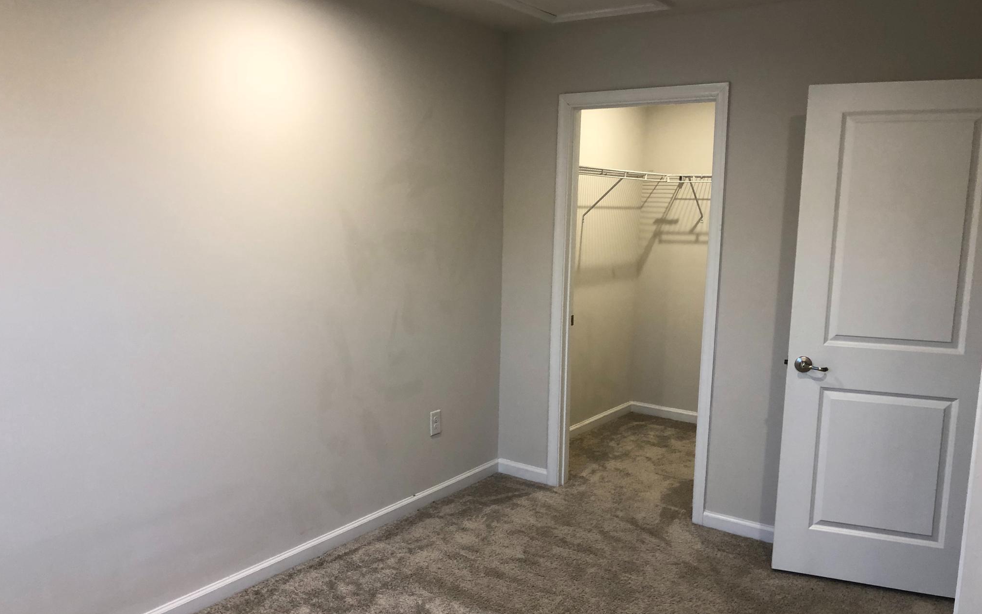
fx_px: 803
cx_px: 494
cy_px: 317
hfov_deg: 62.9
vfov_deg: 41.8
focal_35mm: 30
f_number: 1.8
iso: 40
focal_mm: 3.99
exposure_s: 1/30
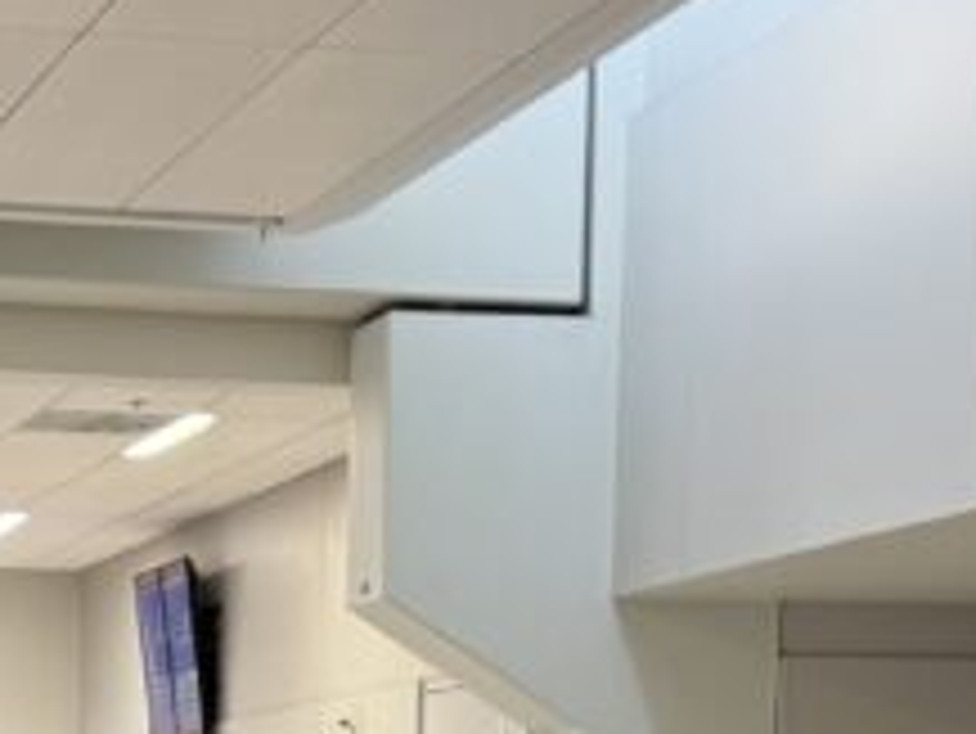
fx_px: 3329
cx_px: 130
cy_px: 1349
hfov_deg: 16.5
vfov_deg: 11.6
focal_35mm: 118
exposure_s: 1/120
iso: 160
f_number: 1.78
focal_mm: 6.76
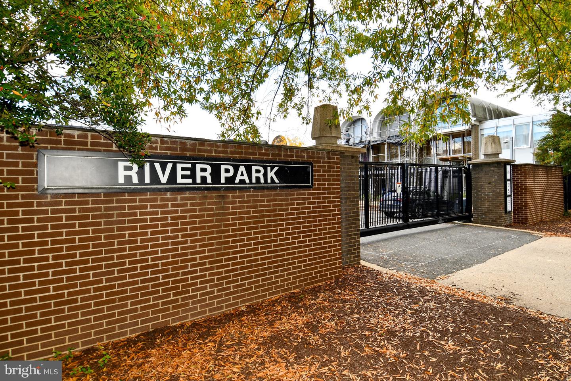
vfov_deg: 67.4
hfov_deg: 90.0
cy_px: 190
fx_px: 285
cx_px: 286
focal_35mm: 18
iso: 110
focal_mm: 12
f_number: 5.6
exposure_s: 1/125
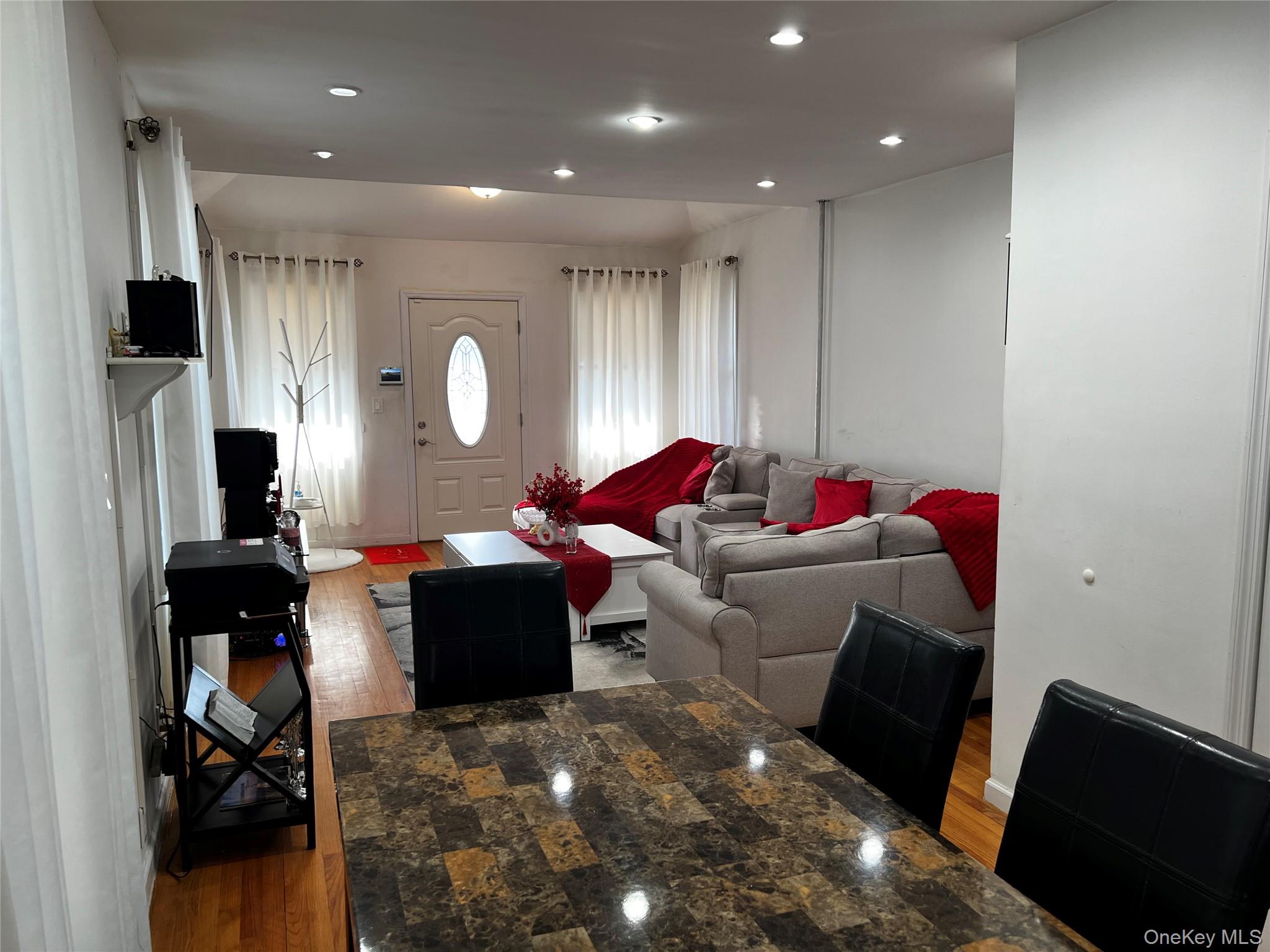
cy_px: 476
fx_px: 954
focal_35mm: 26
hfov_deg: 67.3
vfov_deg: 53.1
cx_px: 635
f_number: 1.5
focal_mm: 5.7
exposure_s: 1/120
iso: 64
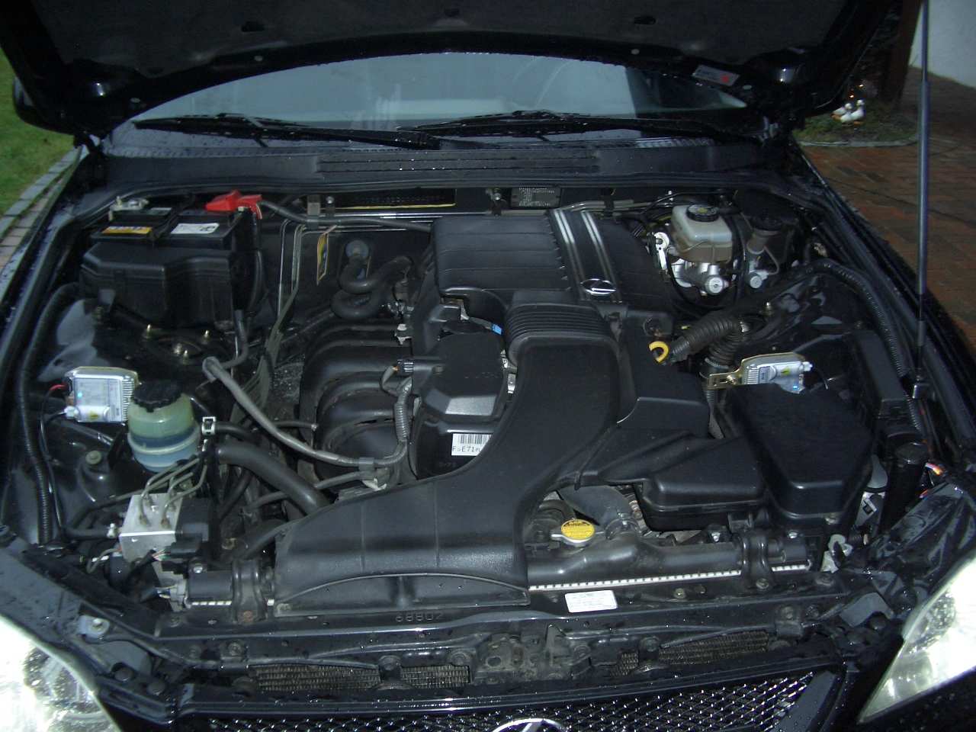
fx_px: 987
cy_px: 366
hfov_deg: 52.6
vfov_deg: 40.7
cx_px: 488
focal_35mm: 35
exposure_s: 1/60
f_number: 2.6
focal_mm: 5.8
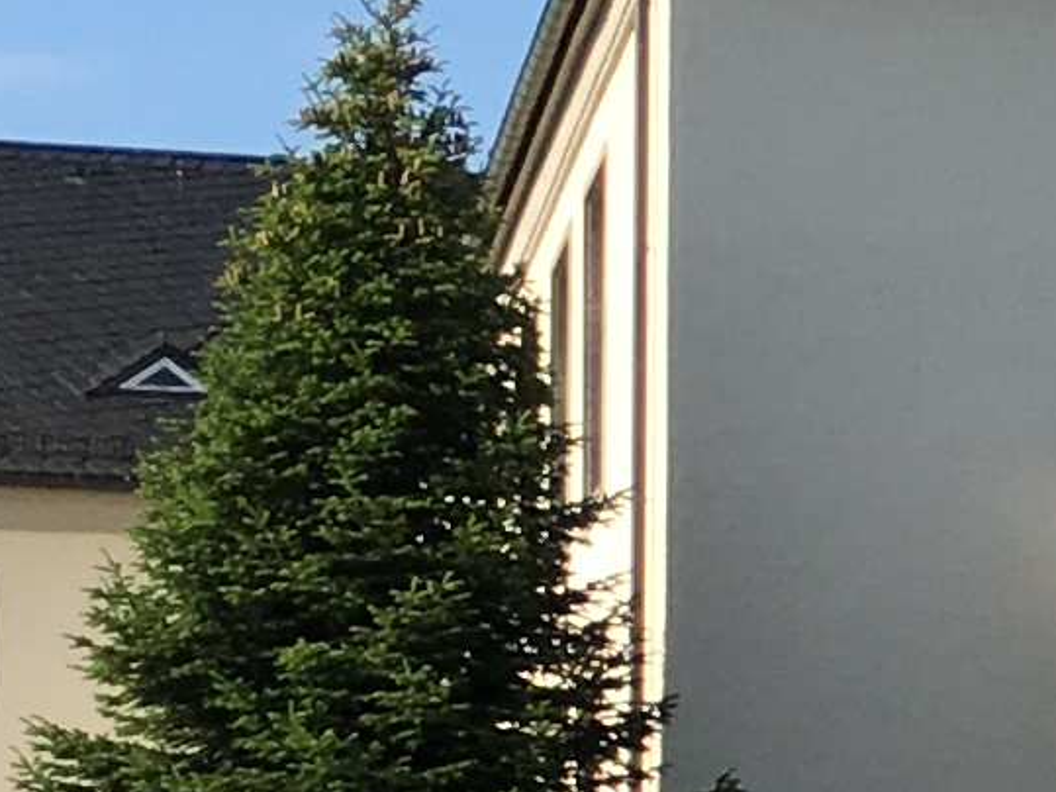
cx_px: 2809
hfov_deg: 8.2
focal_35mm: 217
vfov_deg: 6.8
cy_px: 859
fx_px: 6618
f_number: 2.2
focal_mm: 4.15
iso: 25
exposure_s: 1/1054
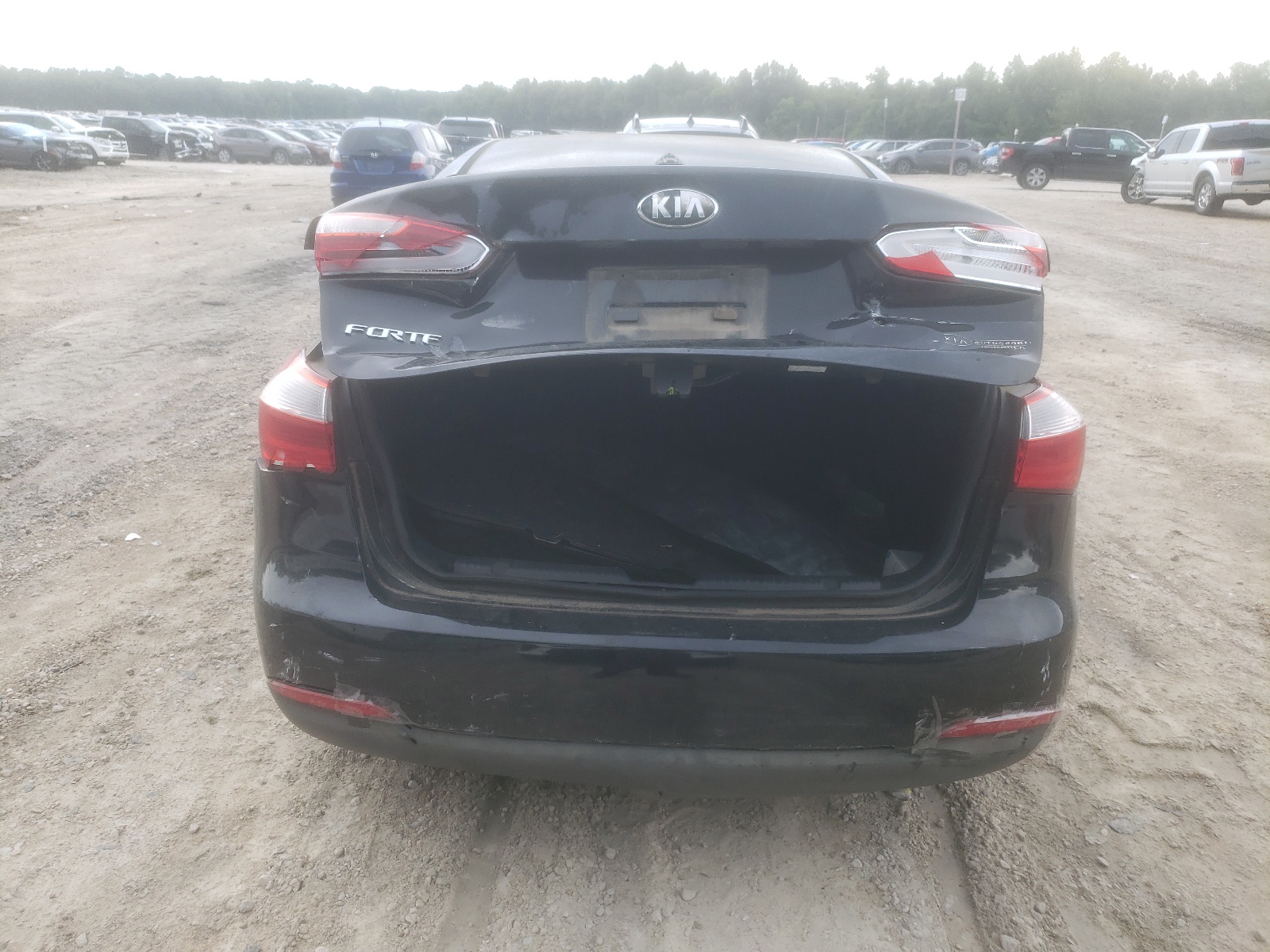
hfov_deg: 67.3
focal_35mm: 26
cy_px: 476
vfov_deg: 53.1
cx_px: 635
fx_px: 954
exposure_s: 1/435
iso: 50
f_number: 1.5
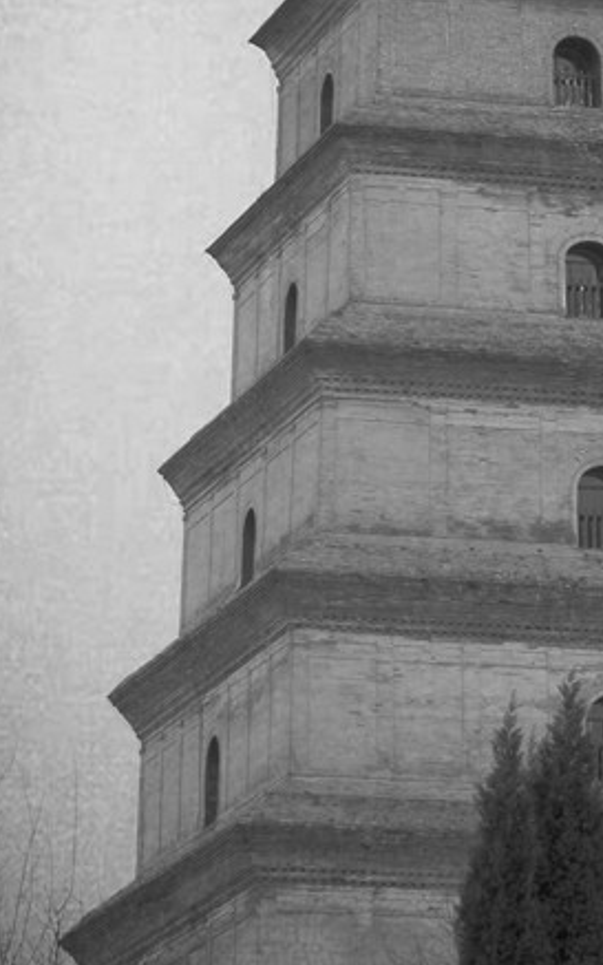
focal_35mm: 268
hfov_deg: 4.9
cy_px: 477
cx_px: 561
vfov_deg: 7.8
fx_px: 7049
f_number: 4.5
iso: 125
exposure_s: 1/320
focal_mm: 24.71
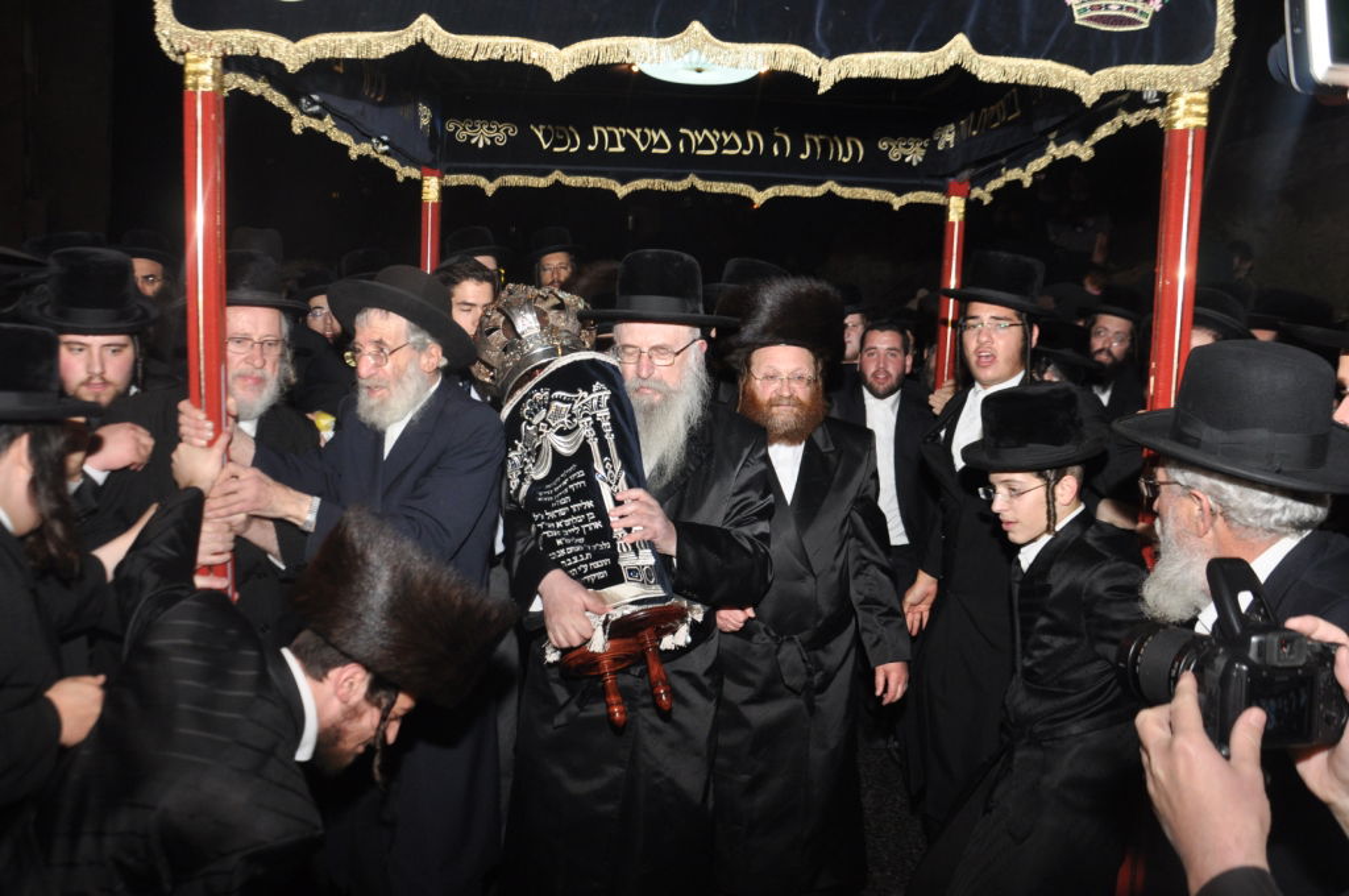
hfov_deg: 59.6
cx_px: 674
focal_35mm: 32
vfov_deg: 41.6
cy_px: 448
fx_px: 1179
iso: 500
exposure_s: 1/200
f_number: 6.3
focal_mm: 21
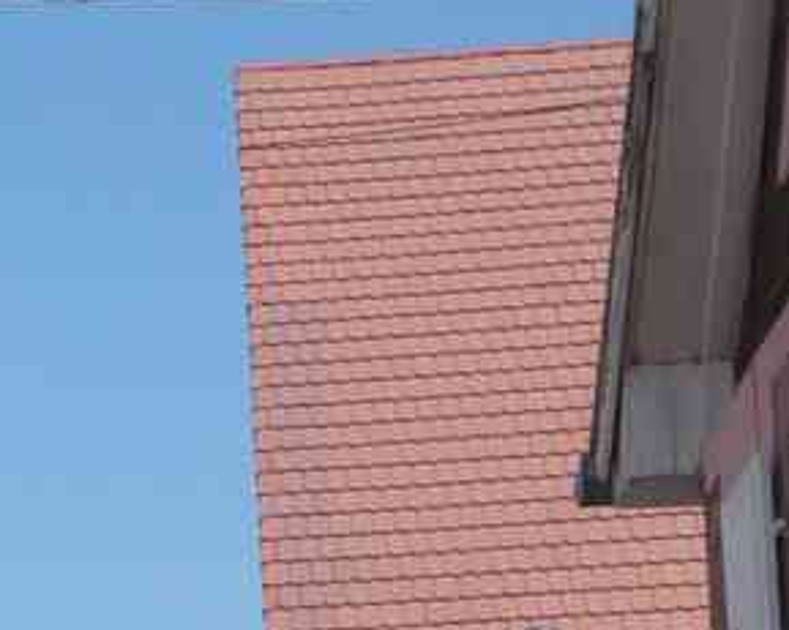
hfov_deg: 10.6
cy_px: 1118
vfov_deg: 8.3
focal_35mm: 180
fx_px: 4202
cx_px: -117
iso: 100
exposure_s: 1/200
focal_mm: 6.6
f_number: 9
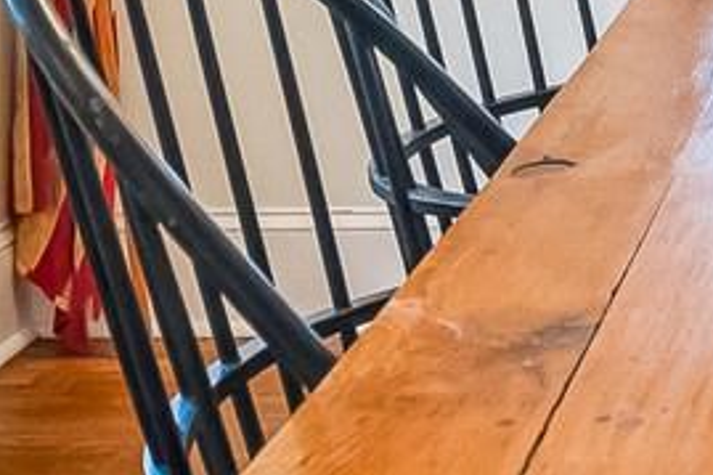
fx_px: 2415
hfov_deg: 15.8
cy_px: -429
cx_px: 967
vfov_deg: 10.4
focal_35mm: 122
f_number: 4
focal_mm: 16
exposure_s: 1/60
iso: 1000
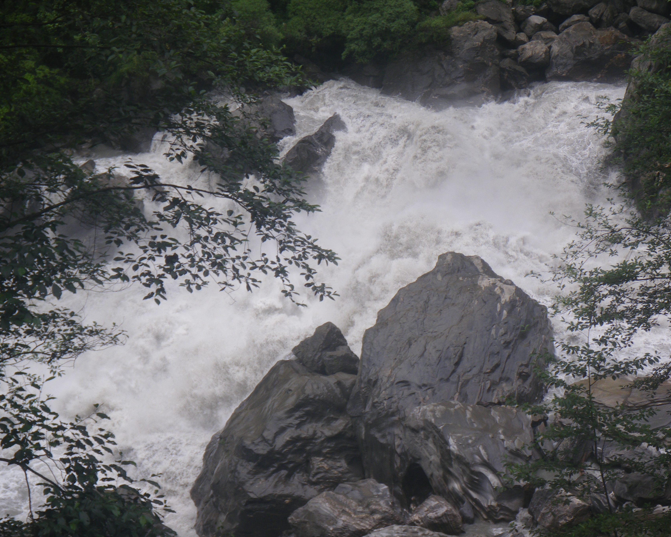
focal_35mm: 81
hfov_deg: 23.6
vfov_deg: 18.9
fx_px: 1609
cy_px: 267
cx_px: 351
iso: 50
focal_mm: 13.7
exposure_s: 1/125
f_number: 4.8
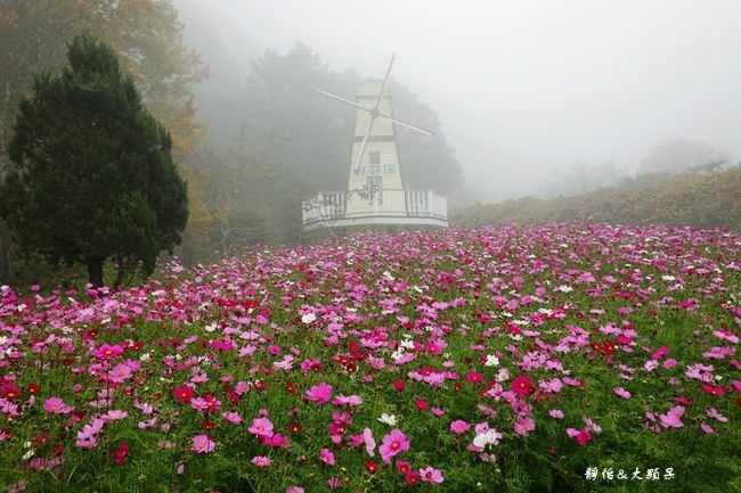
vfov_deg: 43.6
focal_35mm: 30
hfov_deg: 61.9
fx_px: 617
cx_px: 370
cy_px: 246
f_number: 3.2
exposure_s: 1/40
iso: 125
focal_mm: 11.06
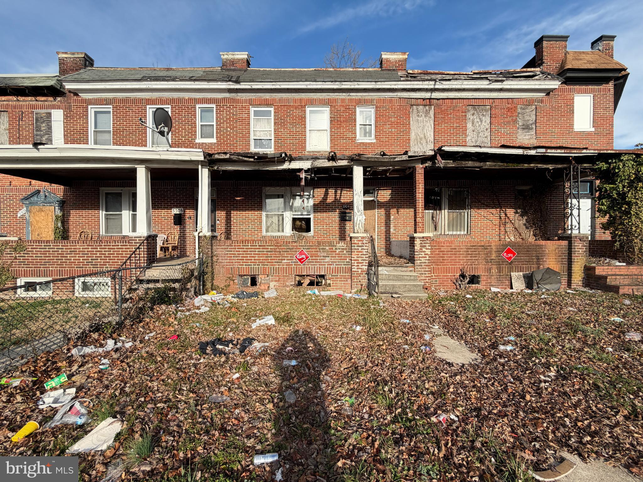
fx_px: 260
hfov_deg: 102.1
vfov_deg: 85.7
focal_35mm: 14
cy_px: 241
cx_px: 322
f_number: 2.2
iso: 40
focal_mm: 2.22
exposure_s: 1/742
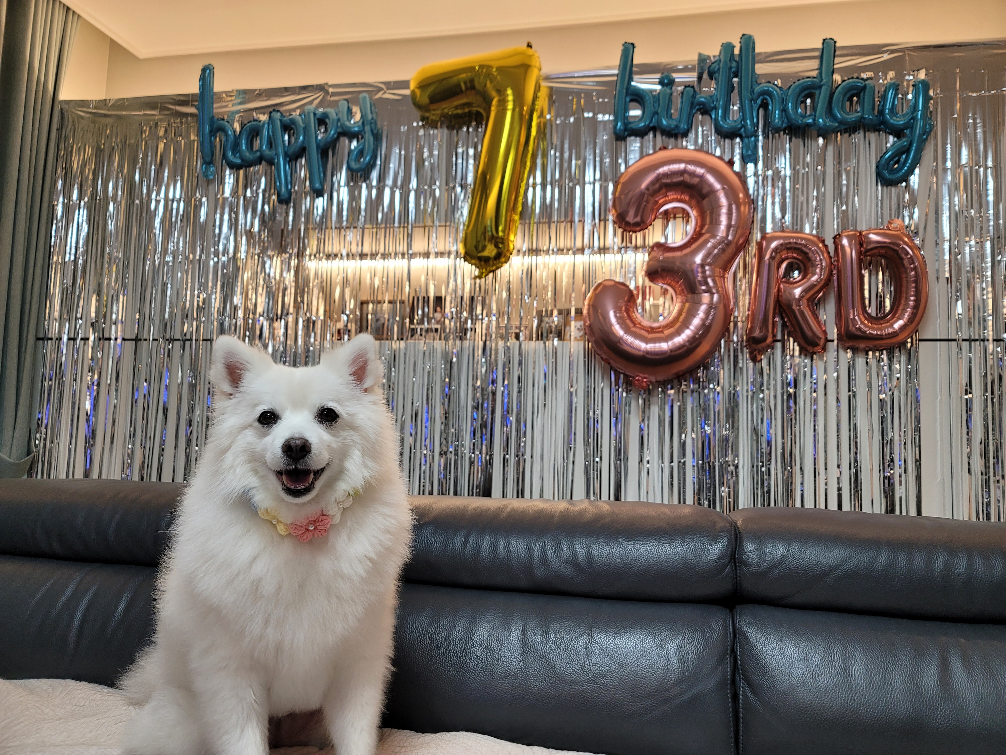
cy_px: 378
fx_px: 727
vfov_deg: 54.9
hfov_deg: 69.4
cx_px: 503
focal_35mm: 25
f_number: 1.8
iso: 100
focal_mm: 7
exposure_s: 1/120
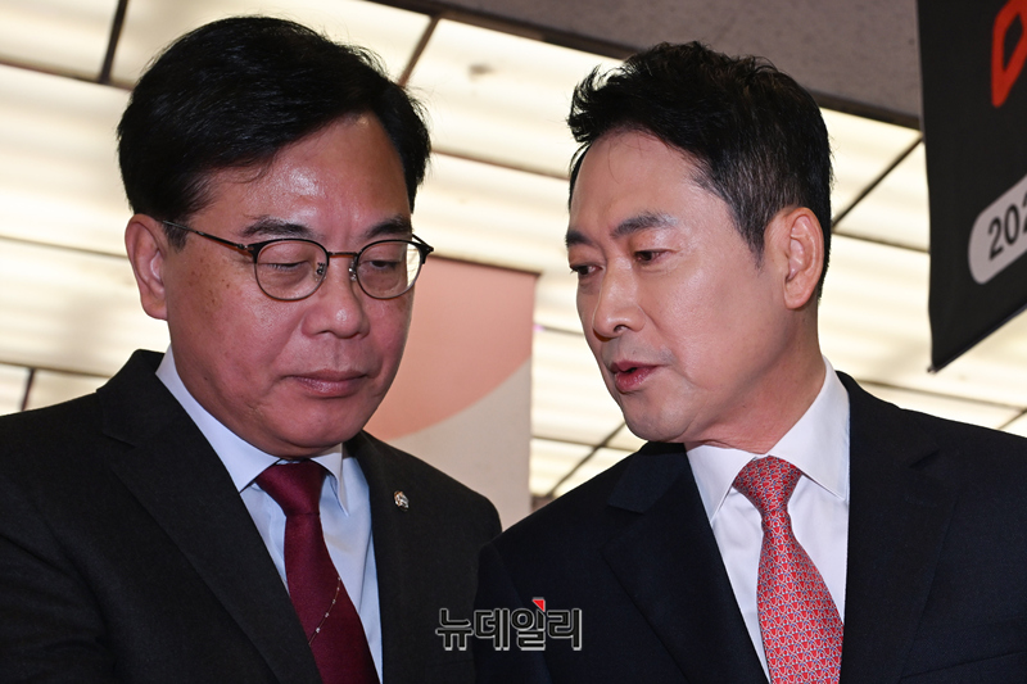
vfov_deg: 35.0
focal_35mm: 38
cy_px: 342
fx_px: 1084
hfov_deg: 50.7
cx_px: 514
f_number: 5.6
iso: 500
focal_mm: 38
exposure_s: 1/320
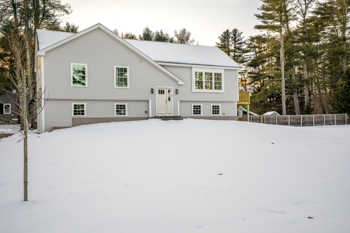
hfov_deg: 55.8
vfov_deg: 38.9
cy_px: 116
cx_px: 175
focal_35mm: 34
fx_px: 331
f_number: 9
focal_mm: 34
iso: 50
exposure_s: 1/15
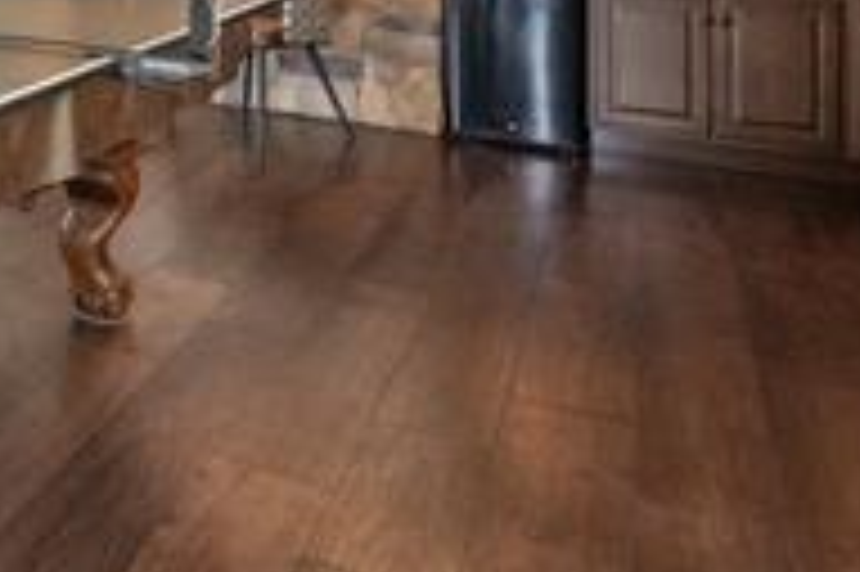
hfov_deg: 32.8
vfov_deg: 25.0
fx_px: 1122
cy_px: -162
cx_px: -221
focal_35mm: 47
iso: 10000
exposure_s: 1/30
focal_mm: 14
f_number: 10
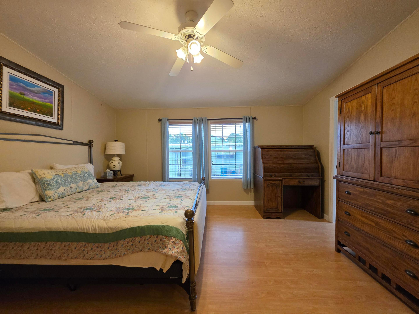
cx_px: 210
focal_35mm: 13
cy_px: 157
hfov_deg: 106.2
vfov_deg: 89.9
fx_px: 157
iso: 320
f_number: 1.9
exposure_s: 1/120
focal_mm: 2.2
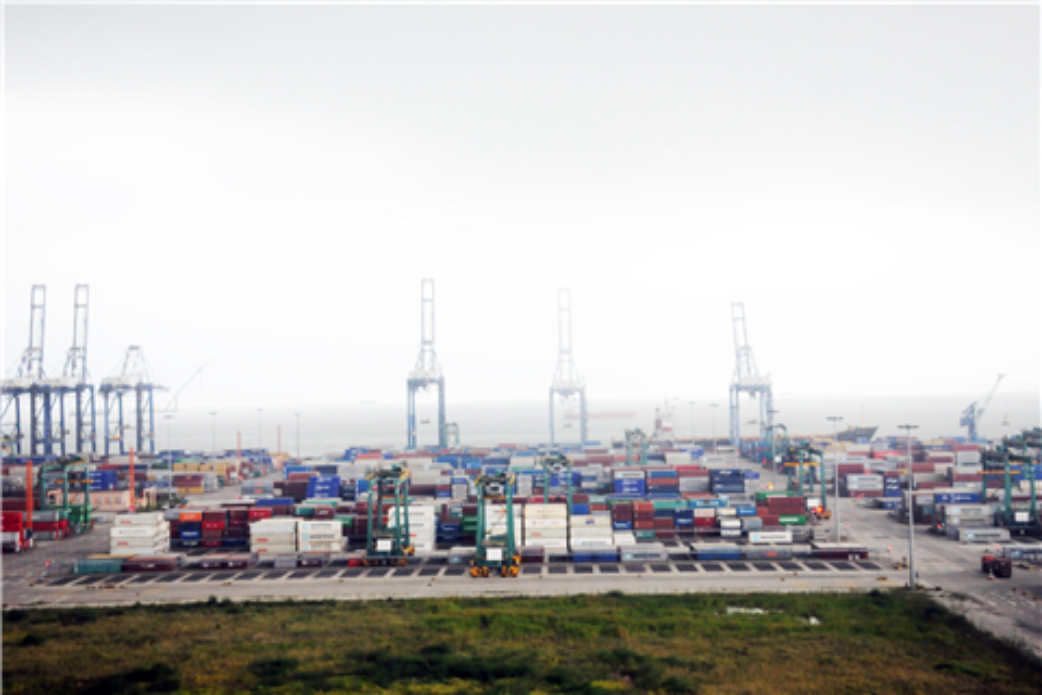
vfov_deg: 25.8
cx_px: 521
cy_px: 348
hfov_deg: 37.9
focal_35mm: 52
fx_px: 1519
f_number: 4.5
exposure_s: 1/40
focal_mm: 35
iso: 1000
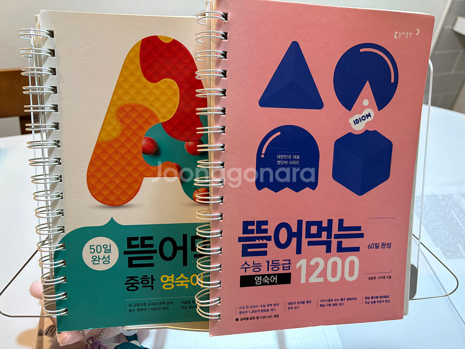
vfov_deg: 53.1
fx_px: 349
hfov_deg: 67.3
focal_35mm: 26
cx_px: 232
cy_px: 174
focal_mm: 5.96
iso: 320
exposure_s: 1/60
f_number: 1.6
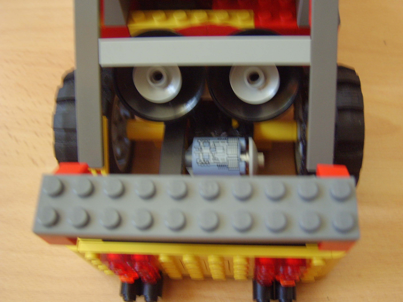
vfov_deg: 45.4
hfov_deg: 58.4
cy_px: 151
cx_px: 202
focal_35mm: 31
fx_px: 361
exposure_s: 1/11
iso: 400
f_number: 2.7
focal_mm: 8.13
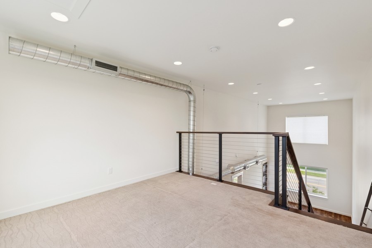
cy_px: 124
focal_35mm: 15
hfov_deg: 100.4
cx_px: 186
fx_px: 155
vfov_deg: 77.3
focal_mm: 10
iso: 100
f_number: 6.3
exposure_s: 1/25
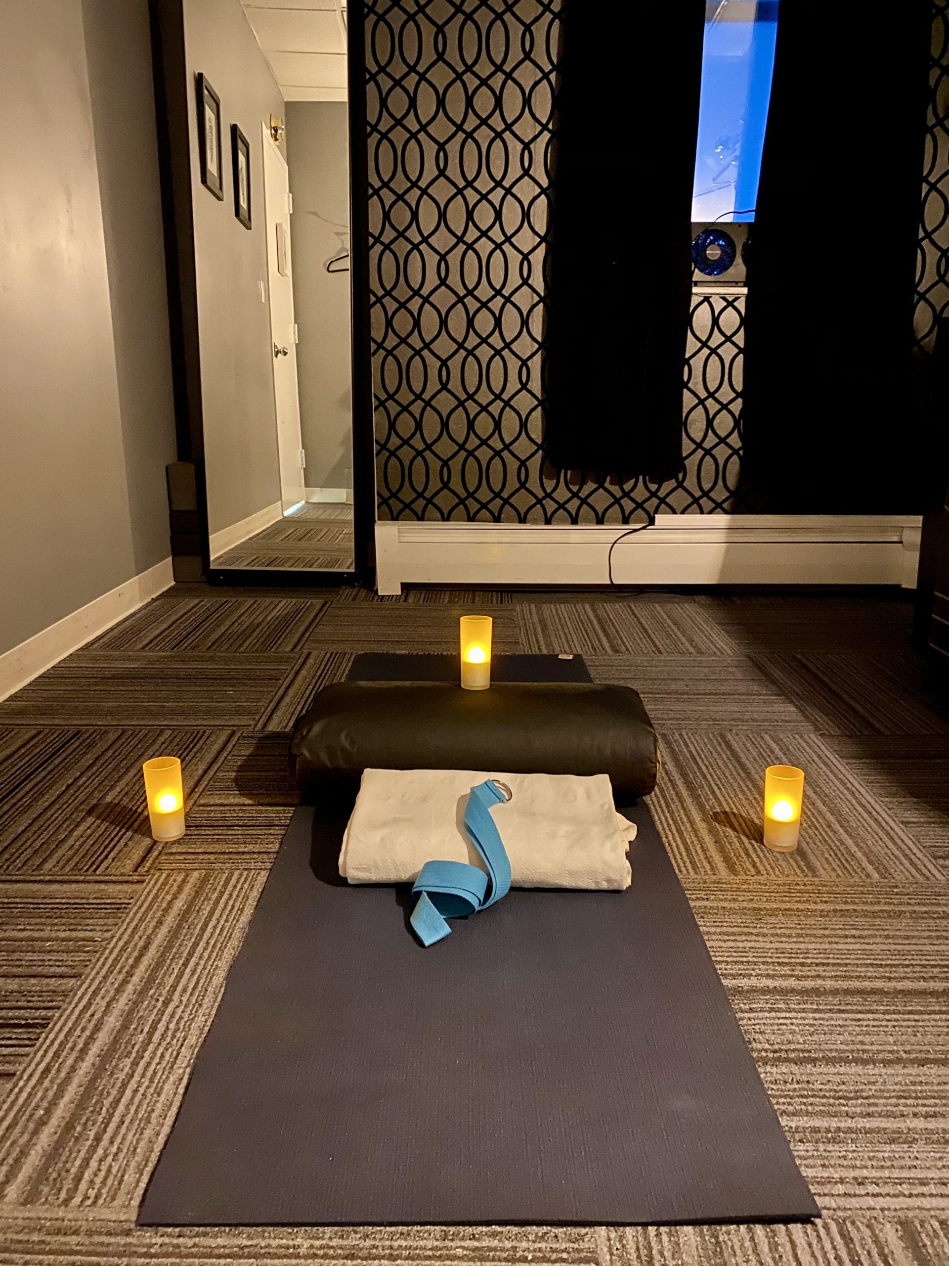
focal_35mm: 26
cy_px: 633
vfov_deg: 67.3
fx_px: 950
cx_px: 474
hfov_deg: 53.1
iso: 640
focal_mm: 4.25
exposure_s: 1/8
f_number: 1.8
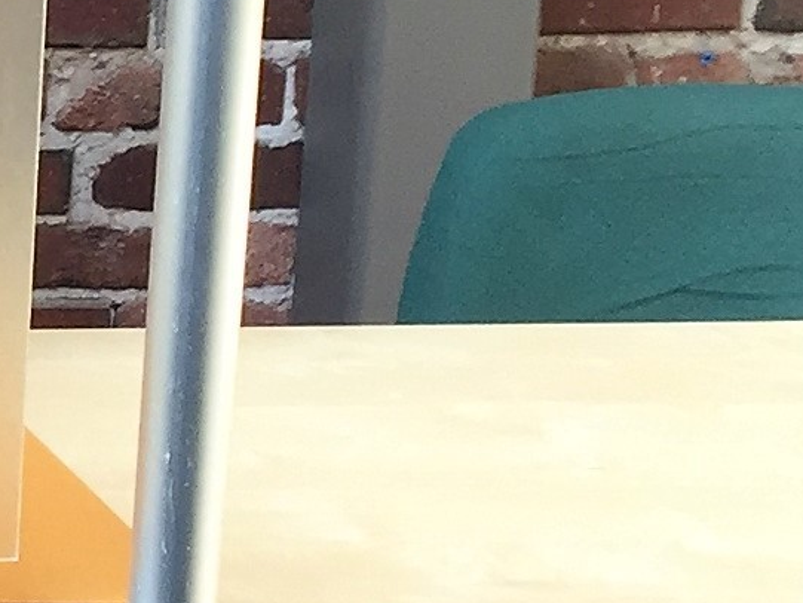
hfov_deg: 9.5
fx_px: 4060
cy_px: 227
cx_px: -1360
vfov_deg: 8.5
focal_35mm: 175
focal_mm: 4.15
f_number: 2.2
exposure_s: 1/60
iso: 32
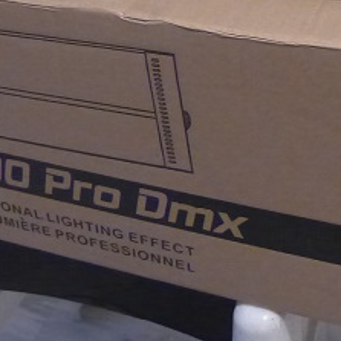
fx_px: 802
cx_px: 202
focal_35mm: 72
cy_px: -18
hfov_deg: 24.0
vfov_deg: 22.8
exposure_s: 1/50
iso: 1600
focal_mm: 4.7
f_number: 1.4
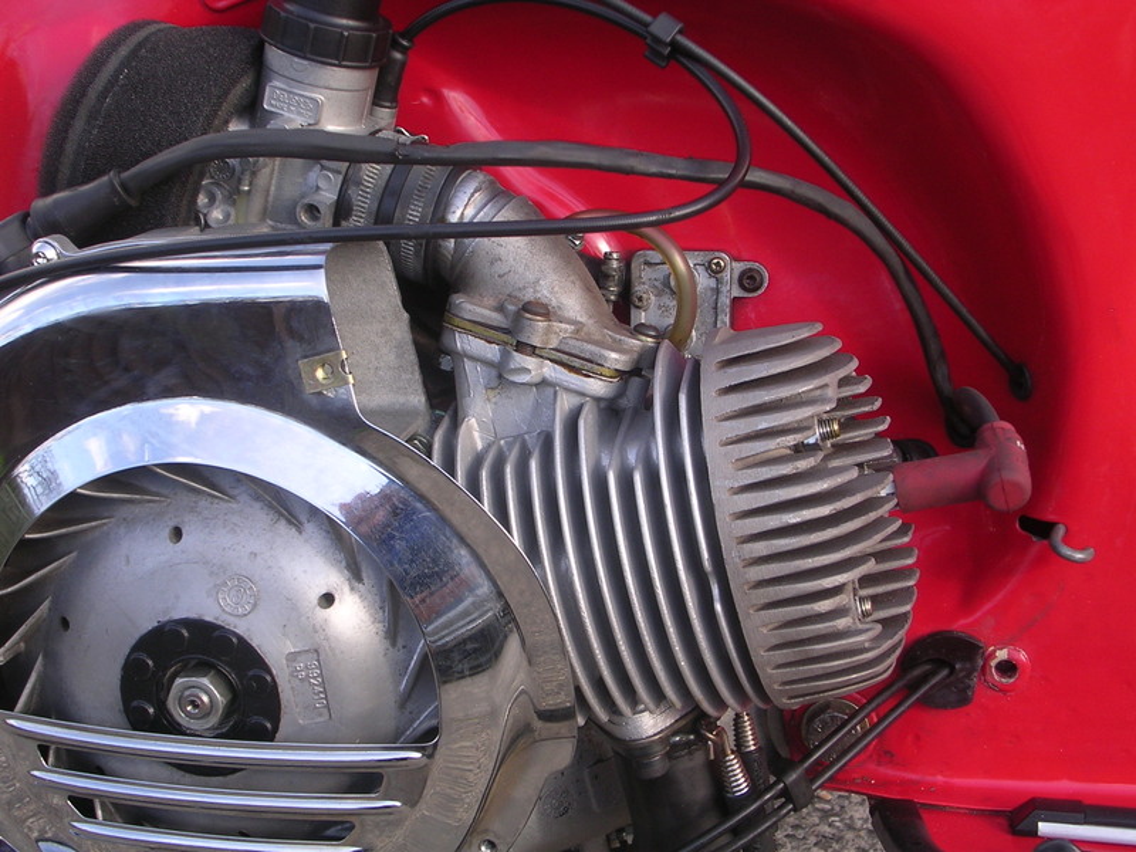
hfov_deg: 32.2
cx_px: 568
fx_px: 1969
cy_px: 426
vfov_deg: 24.4
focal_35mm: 60
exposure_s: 1/135
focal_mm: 9.1
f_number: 3.4
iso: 100
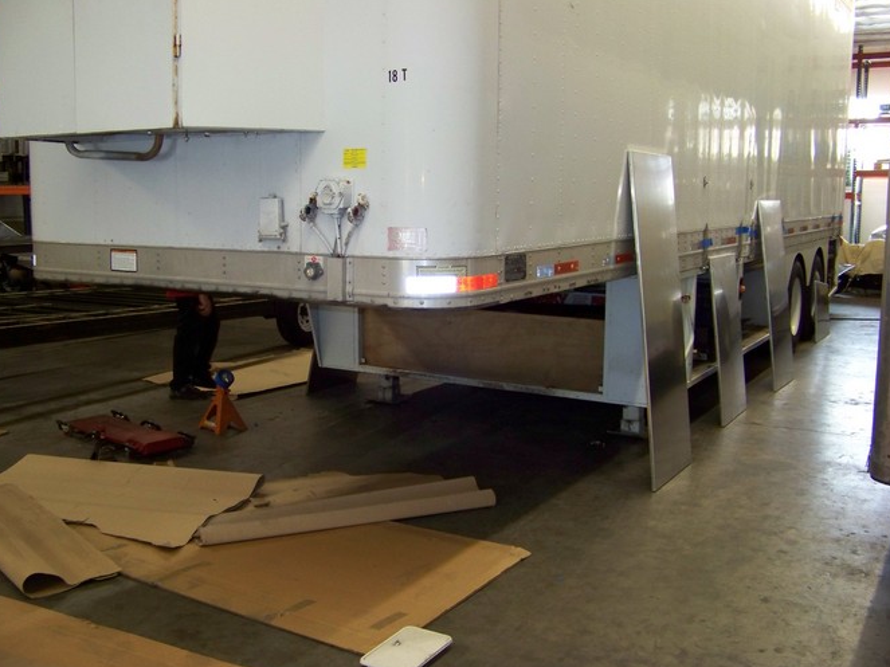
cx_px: 432
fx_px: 977
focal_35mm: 38
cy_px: 344
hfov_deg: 49.0
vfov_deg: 37.7
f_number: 2.8
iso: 200
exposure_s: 1/30
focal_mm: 5.85
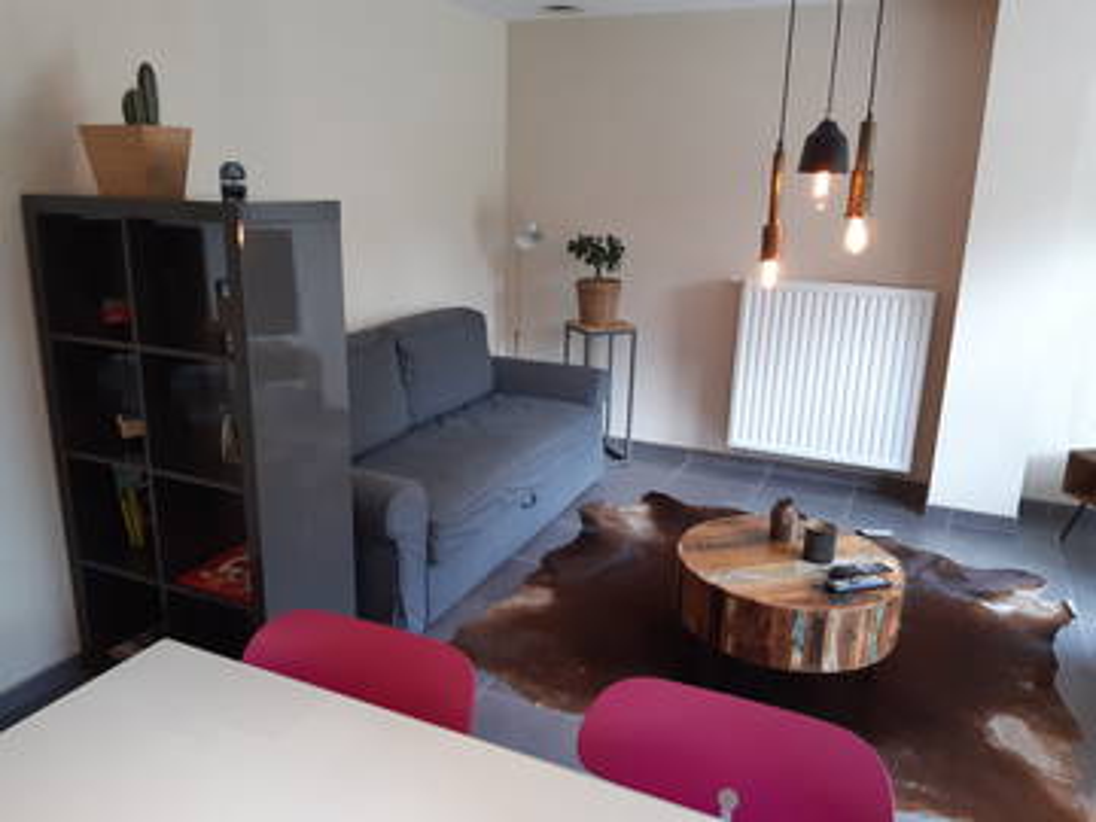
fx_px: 823
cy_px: 411
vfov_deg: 53.1
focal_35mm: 26
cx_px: 548
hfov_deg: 67.3
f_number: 1.7
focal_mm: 3.92
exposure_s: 1/50
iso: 100
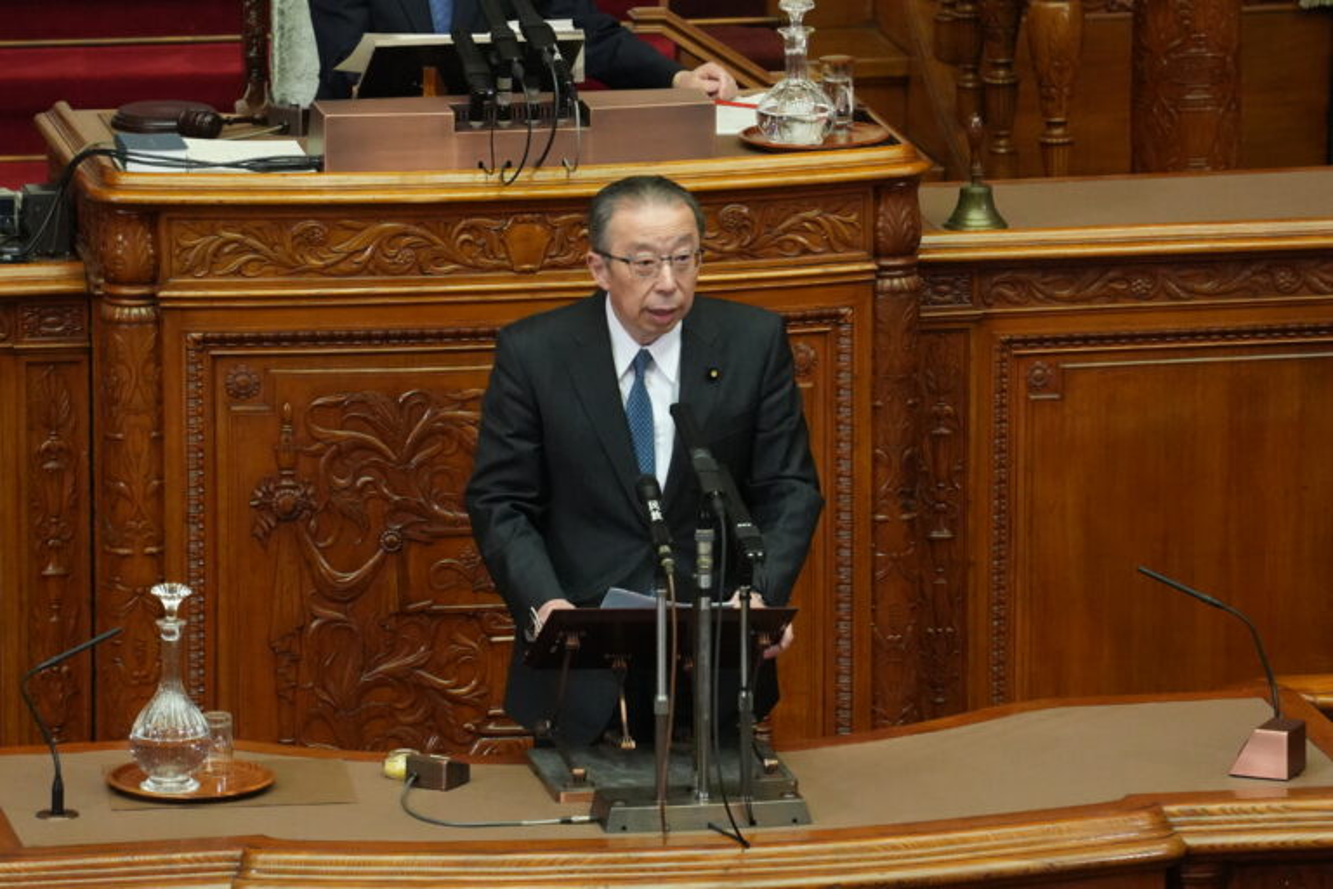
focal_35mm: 300
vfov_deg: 4.6
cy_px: 444
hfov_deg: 6.9
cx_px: 666
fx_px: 11107
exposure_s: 1/100
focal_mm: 200
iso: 8000
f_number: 5.6
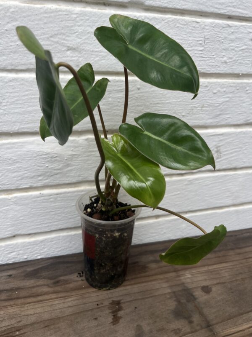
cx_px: 126
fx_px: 252
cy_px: 168
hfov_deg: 53.1
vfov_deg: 67.3
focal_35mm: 26
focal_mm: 5.1
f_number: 1.6
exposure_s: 1/1558
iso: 50
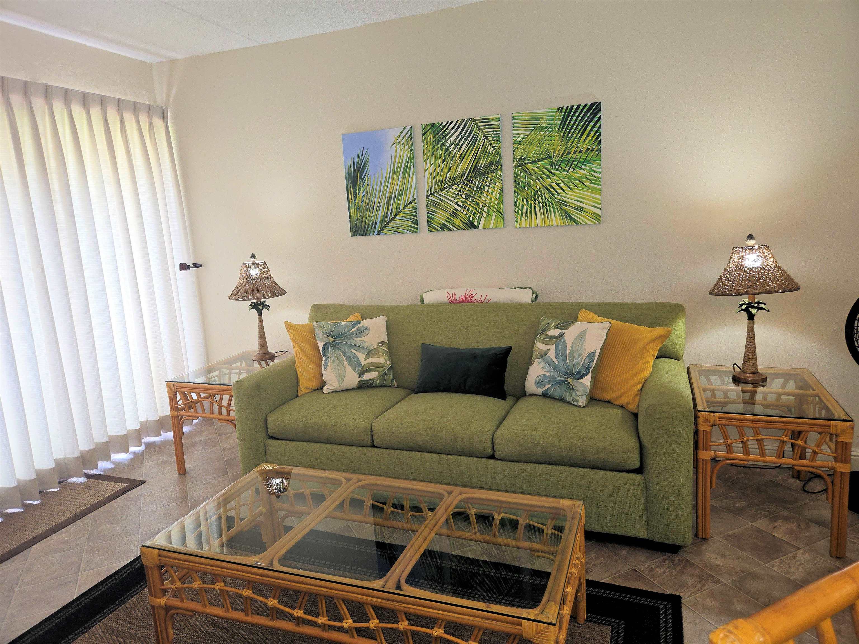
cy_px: 322
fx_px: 571
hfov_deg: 73.9
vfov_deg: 58.9
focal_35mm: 23
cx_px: 430
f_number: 1.8
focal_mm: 5.4
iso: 100
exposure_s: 1/40
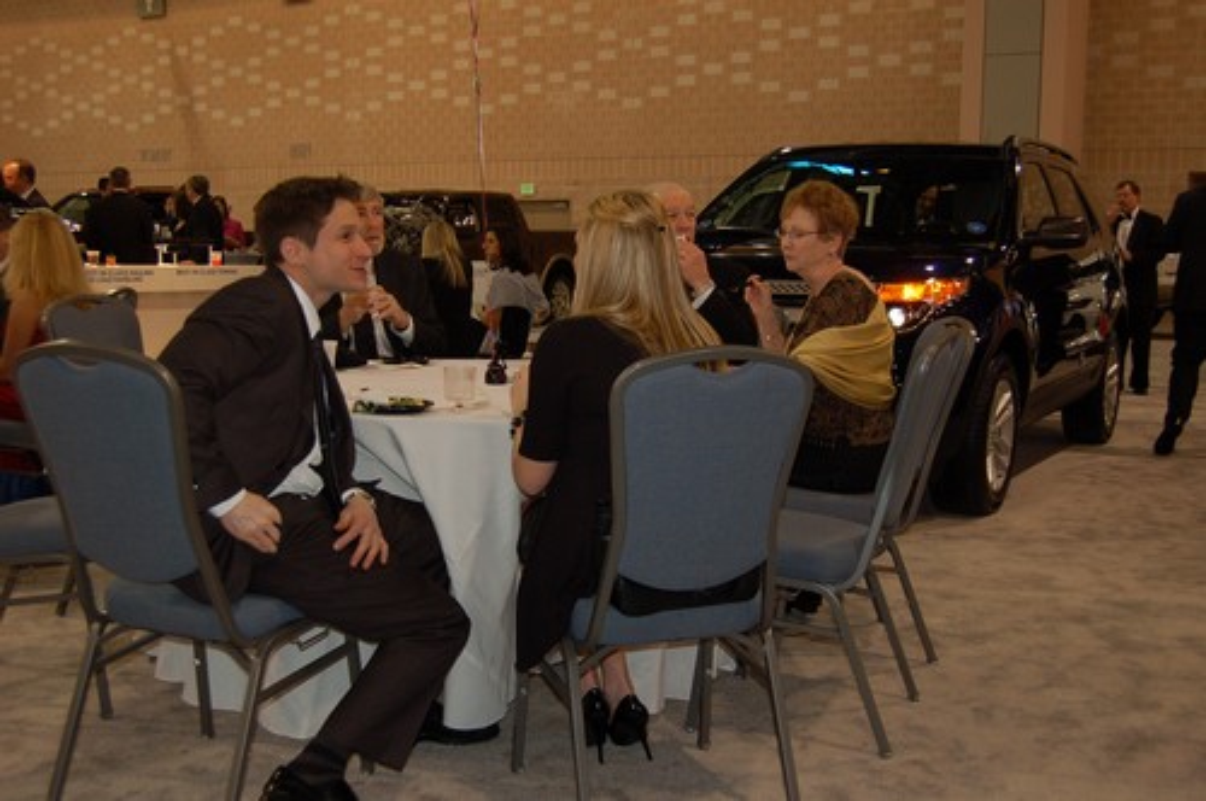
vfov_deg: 34.1
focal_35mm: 39
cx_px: 603
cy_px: 400
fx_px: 1305
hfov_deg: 49.6
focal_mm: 26
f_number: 4.2
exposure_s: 1/60
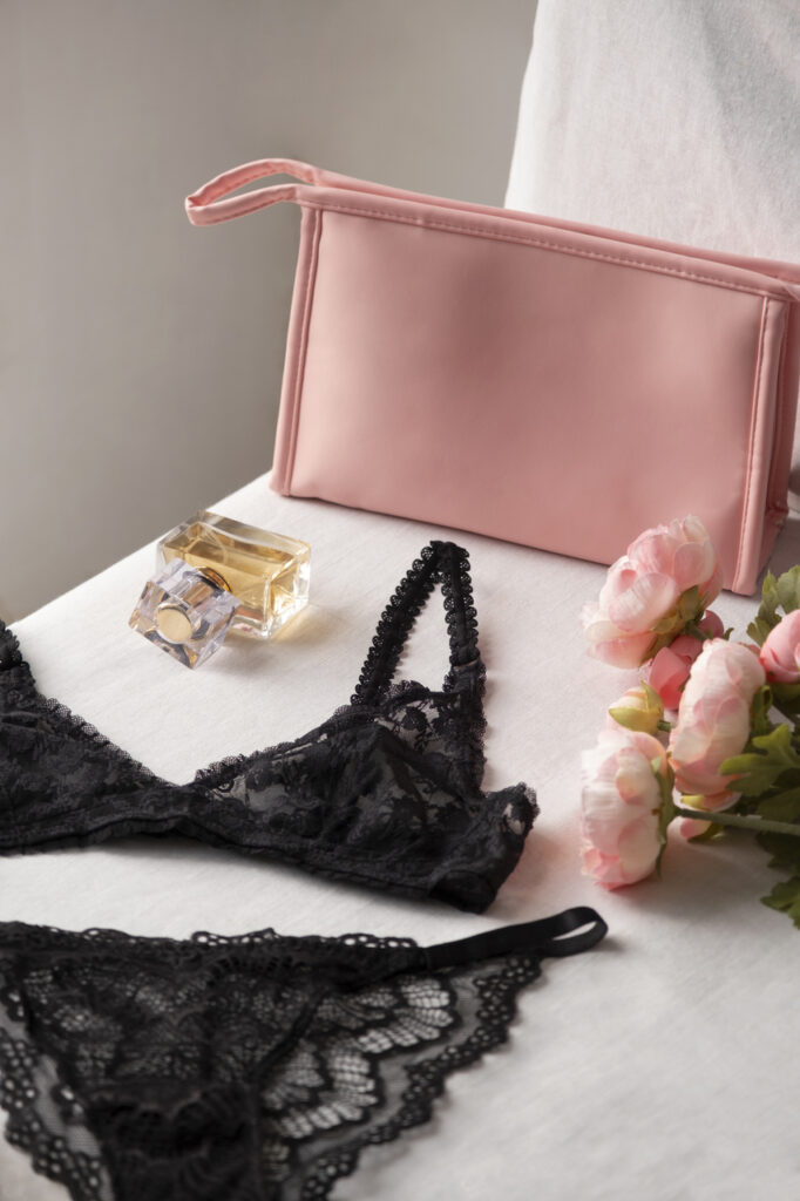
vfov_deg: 17.1
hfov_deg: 11.4
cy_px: 600
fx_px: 4002
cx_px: 400
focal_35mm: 120
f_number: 4
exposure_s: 1/80
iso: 160
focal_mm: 80
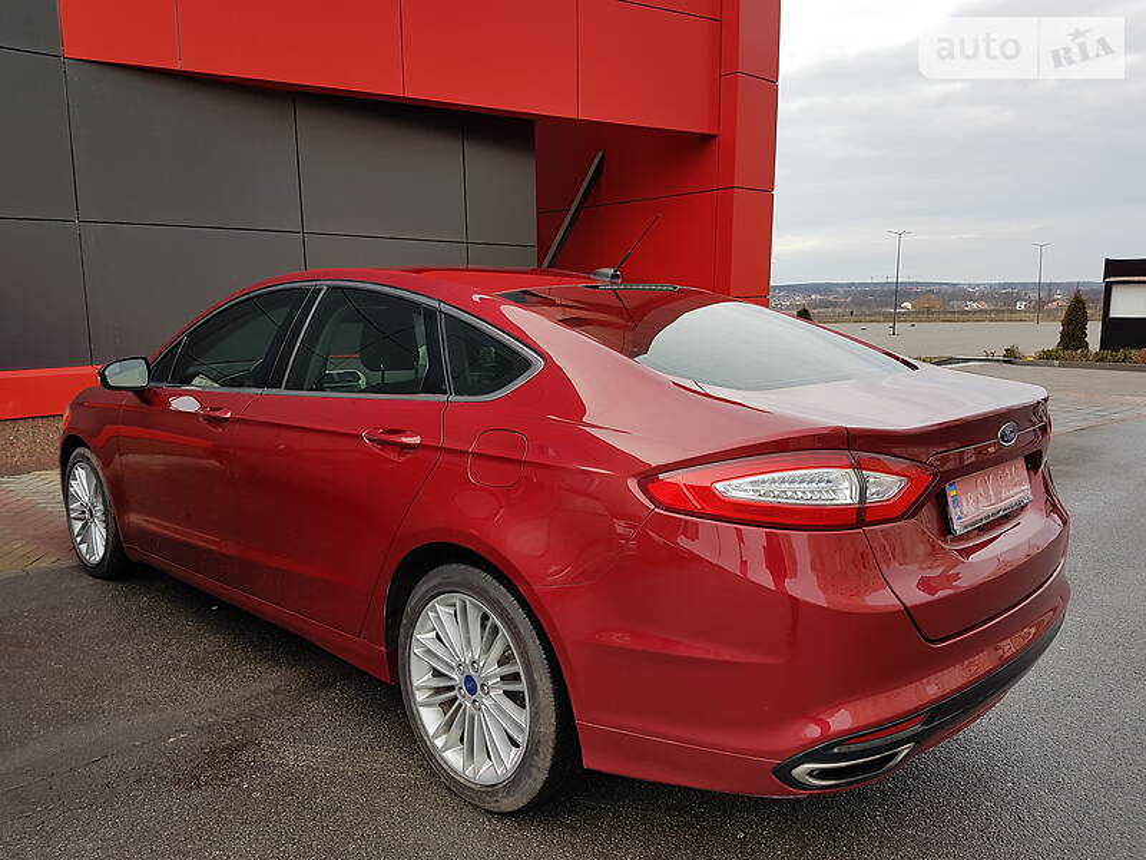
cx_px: 573
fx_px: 861
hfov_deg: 67.3
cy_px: 430
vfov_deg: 53.1
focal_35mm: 26
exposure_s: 1/594
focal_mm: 4.2
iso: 40
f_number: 1.7
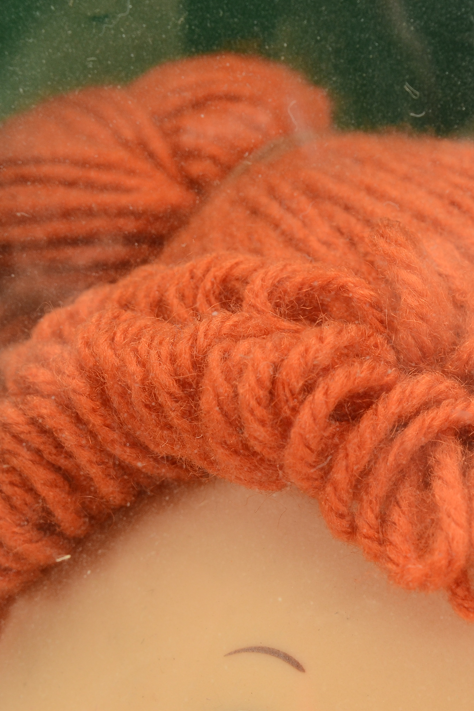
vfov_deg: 16.4
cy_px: 356
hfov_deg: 11.0
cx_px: 210
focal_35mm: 125
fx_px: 2464
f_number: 13
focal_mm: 55
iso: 320
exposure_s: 1/80
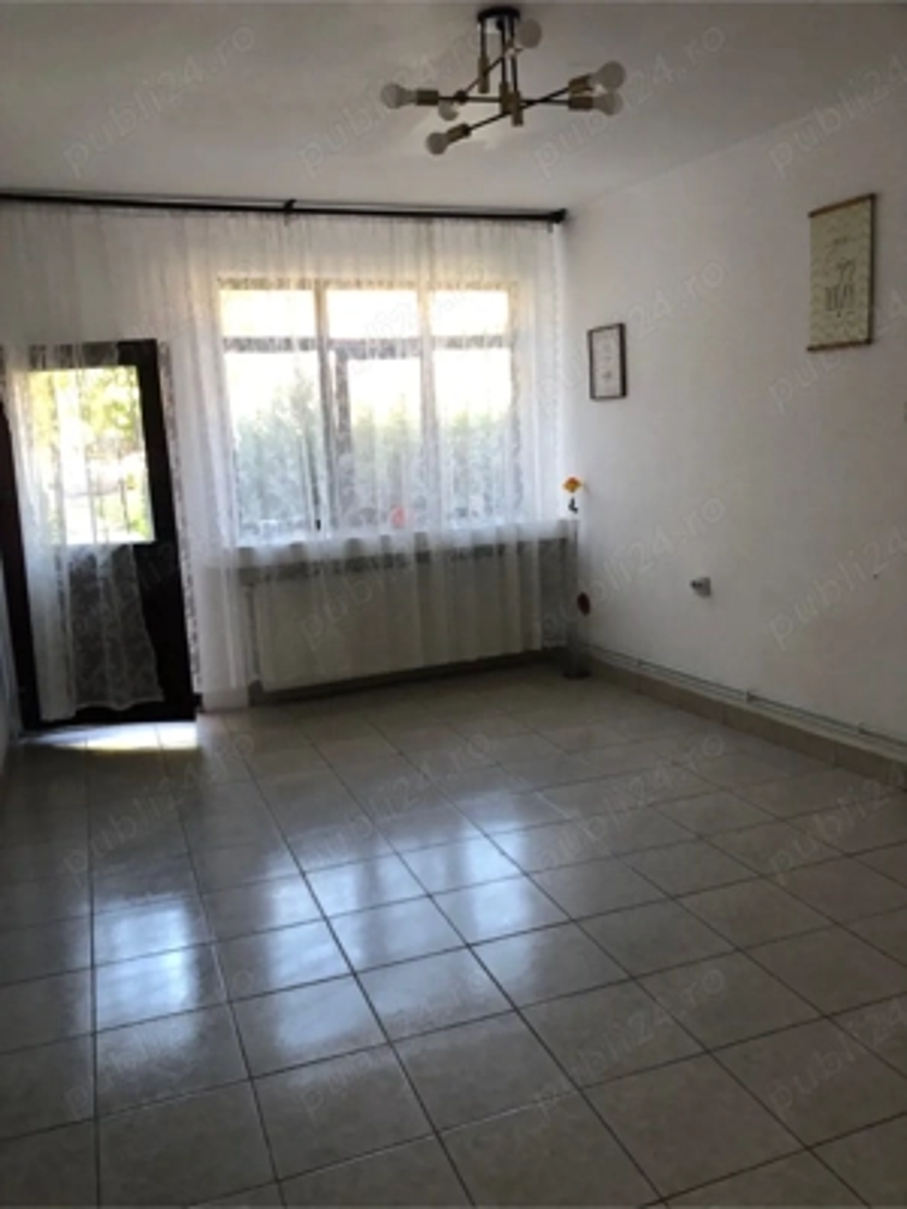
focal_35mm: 28
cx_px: 454
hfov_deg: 49.7
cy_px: 604
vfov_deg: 63.4
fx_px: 978
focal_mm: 4
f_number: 1.8
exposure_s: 1/25
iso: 32
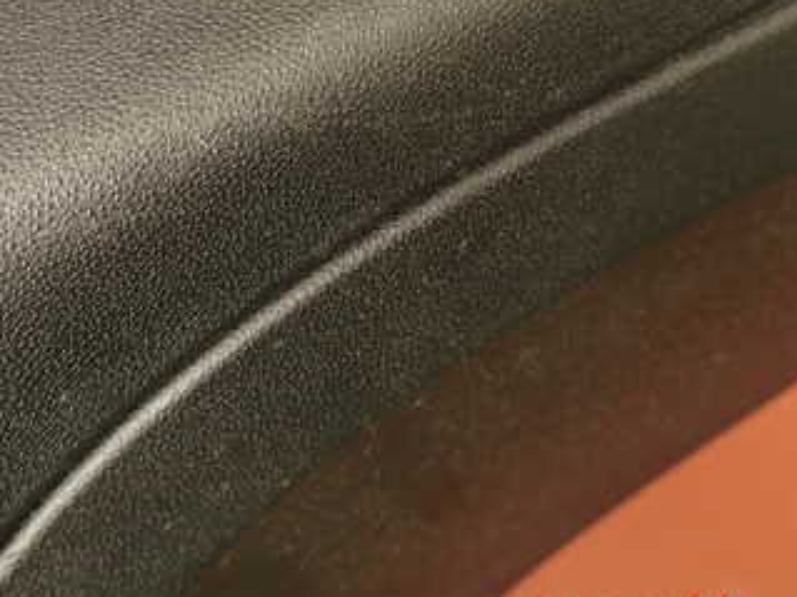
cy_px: 92
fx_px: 1082
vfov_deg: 29.9
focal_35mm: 47
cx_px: 350
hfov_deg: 40.4
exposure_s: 1/60
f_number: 2
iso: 200
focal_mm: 4.5
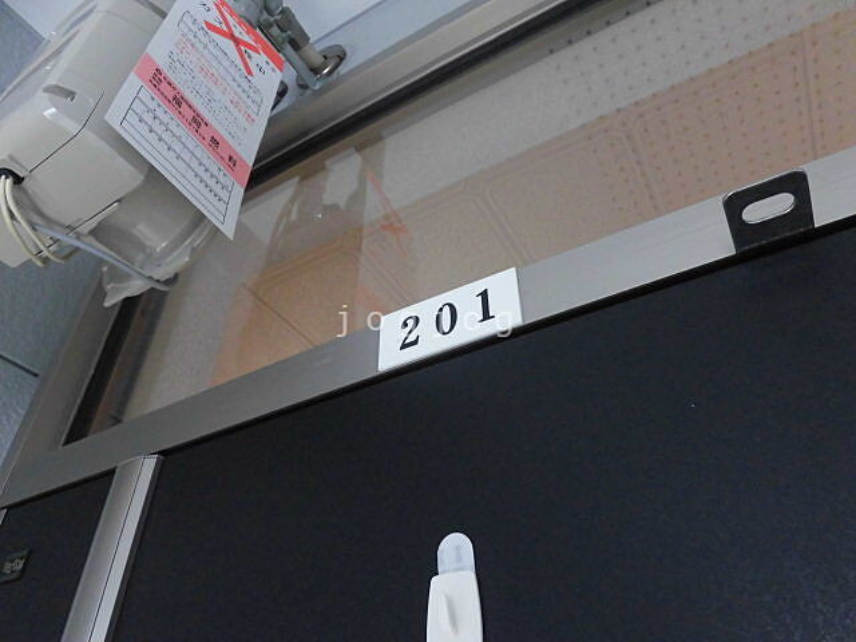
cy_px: 321
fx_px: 593
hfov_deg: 71.6
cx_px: 428
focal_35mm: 24
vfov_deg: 56.8
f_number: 3.1
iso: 400
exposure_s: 1/30
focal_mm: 4.3
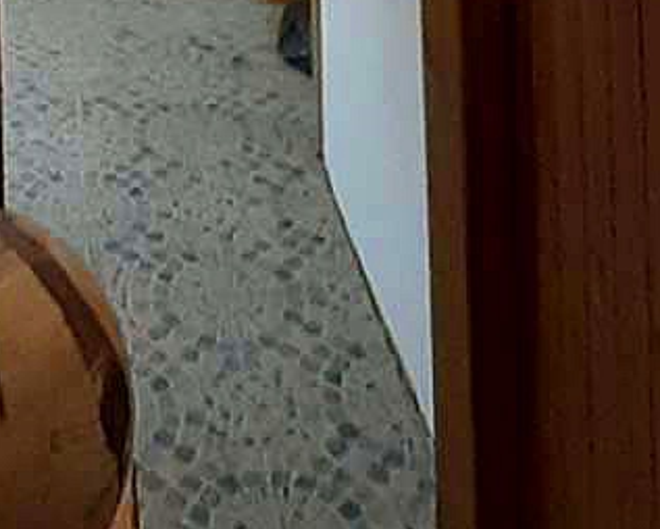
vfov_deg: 16.9
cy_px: -590
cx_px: 46
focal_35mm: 60
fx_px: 1173
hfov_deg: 29.9
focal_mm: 1.13
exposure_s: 1/33
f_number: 2.2
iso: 200
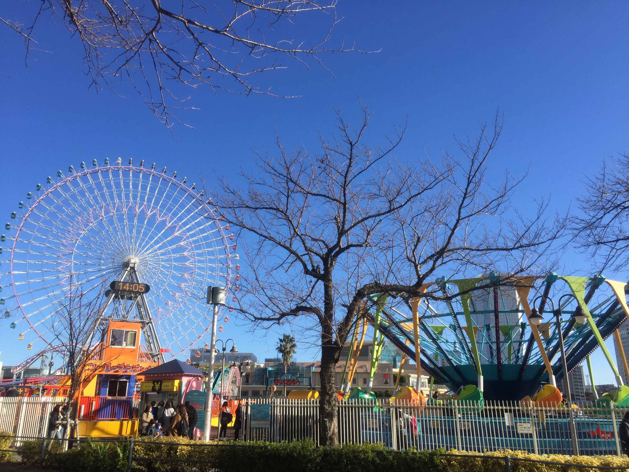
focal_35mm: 29
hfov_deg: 61.7
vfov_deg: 48.2
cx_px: 314
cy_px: 236
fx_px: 527
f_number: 2.2
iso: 32
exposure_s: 1/1647
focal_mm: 4.15
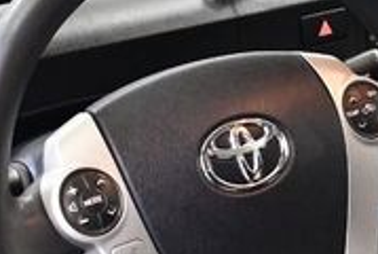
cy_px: 175
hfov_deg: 15.8
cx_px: 298
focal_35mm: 129
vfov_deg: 10.7
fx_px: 1357
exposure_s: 1/125
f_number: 3.5
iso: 3200
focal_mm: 18
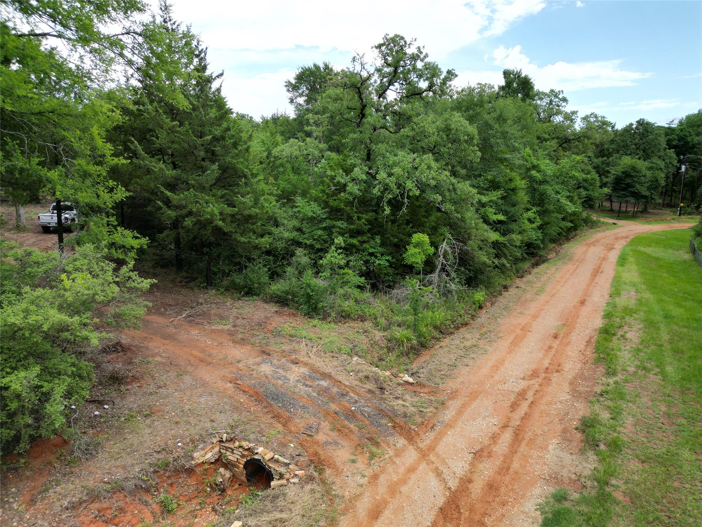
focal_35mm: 24
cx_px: 351
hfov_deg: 71.6
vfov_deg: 56.8
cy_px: 264
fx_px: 487
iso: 100
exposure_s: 1/1250
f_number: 1.7
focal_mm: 6.72
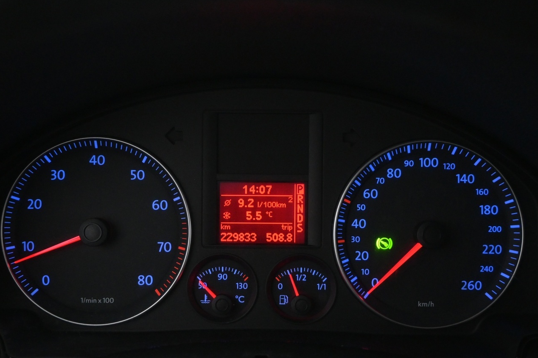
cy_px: 220
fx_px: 687
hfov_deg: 42.7
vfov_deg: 29.1
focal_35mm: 46
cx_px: 260
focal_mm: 24
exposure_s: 1/60
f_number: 4.2
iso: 2500
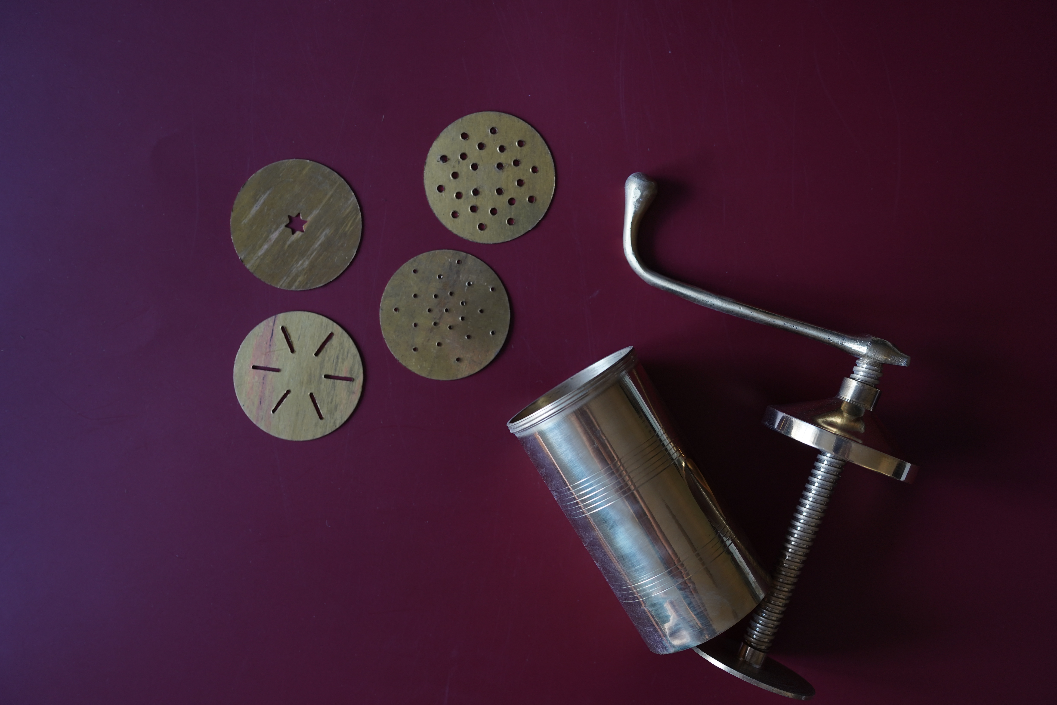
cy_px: 352
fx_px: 1028
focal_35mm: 35
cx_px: 528
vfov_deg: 37.9
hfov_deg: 54.4
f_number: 4
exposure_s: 1/30
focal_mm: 35
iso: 400
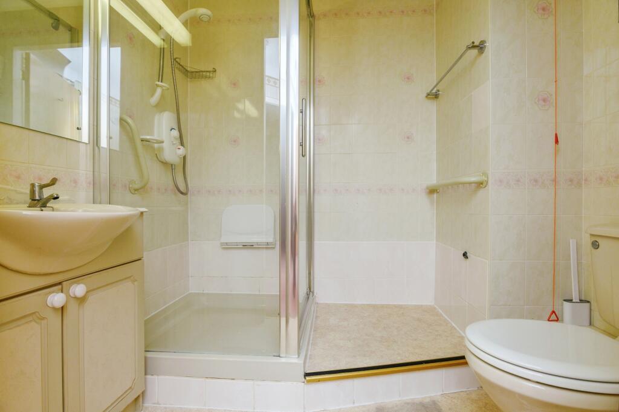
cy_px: 206
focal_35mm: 17
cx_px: 310
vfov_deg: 70.4
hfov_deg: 93.3
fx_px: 292
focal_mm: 17
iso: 400
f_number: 9
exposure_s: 1/60
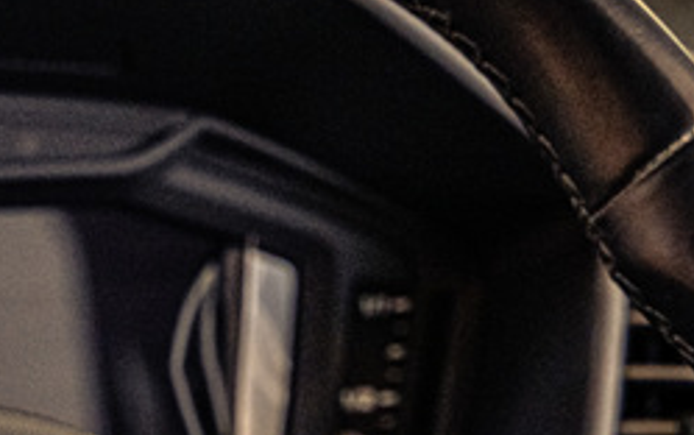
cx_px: -18
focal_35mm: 280
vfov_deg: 4.7
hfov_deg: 7.5
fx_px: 5299
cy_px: 669
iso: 1600
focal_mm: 67
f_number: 4.5
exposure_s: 1/125
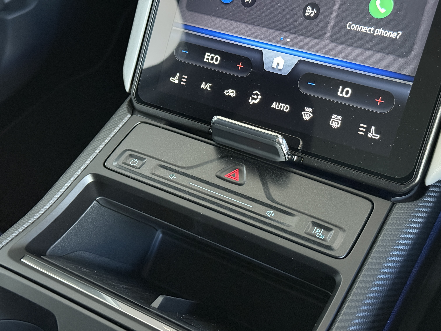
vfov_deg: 30.3
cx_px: 220
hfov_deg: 39.7
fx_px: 612
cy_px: 166
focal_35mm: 48
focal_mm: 6.76
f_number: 1.78
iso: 640
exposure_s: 1/25
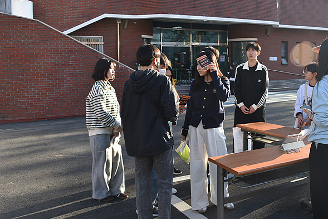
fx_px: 346
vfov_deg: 35.1
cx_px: 204
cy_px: 101
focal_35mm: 38
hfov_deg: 50.2
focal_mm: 28
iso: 100
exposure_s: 1/125
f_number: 5.6
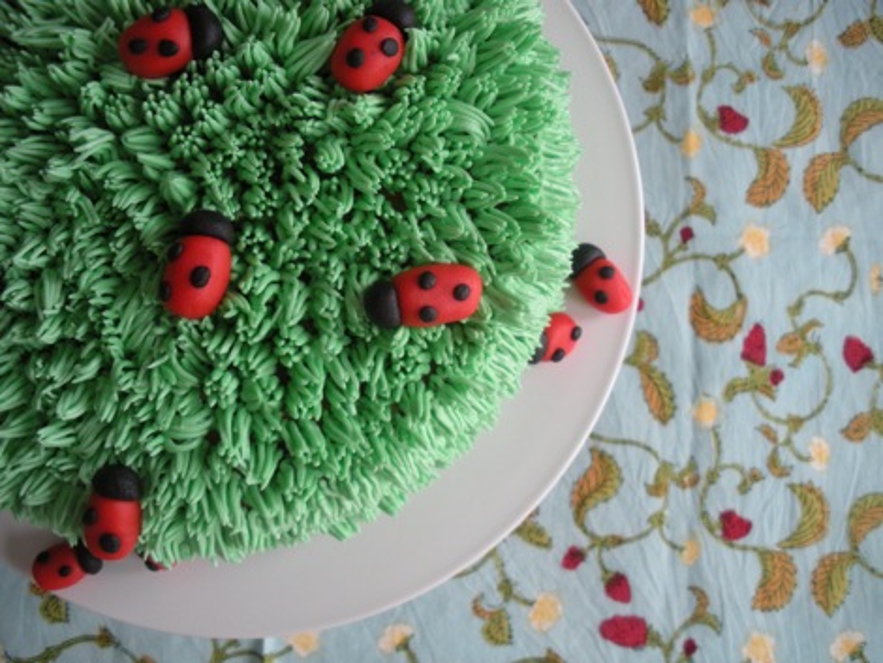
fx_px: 919
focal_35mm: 36
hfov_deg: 51.3
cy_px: 332
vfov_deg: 39.7
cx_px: 442
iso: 204
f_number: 3.5
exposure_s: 1/60
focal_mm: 6.3
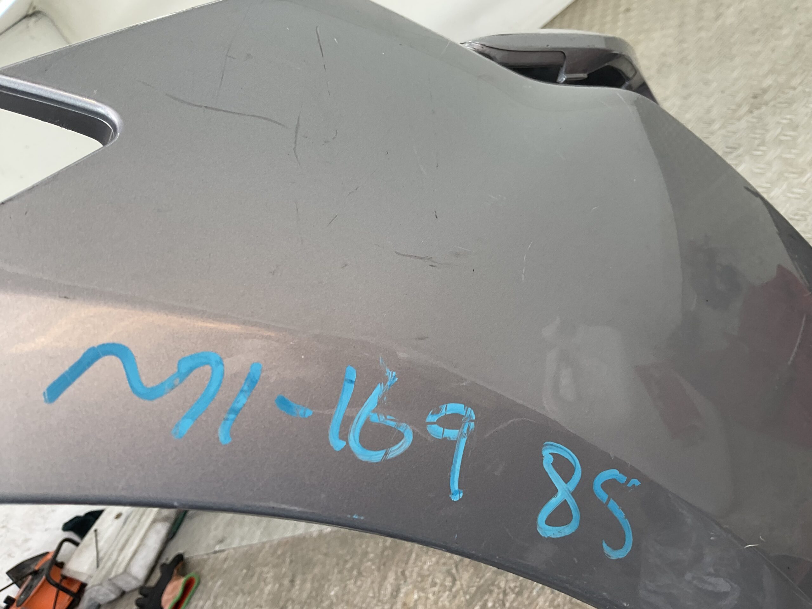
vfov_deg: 48.2
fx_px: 680
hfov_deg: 61.7
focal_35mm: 29
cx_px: 406
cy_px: 304
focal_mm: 3
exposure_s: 1/100
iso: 20
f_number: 1.8
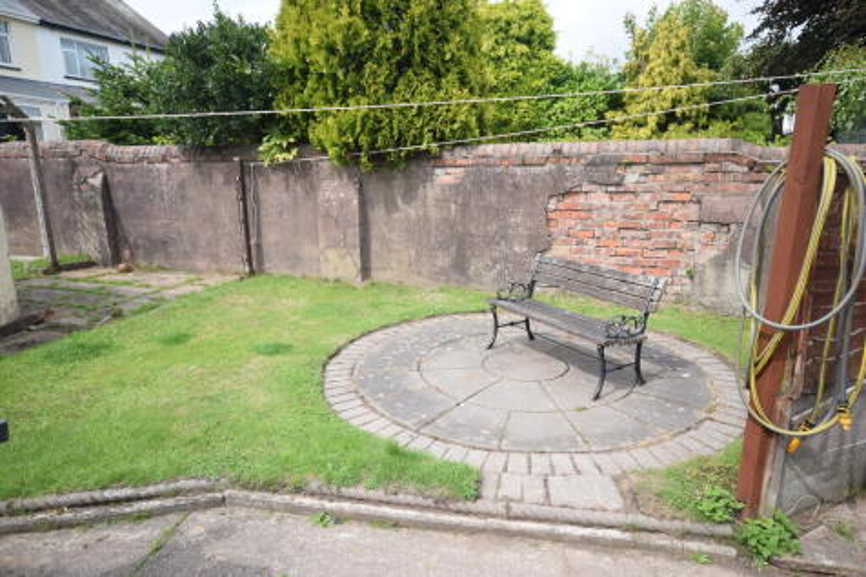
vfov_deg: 53.1
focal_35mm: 24
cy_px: 288
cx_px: 433
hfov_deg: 73.8
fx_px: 577
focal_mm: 16
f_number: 8
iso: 200
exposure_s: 1/250
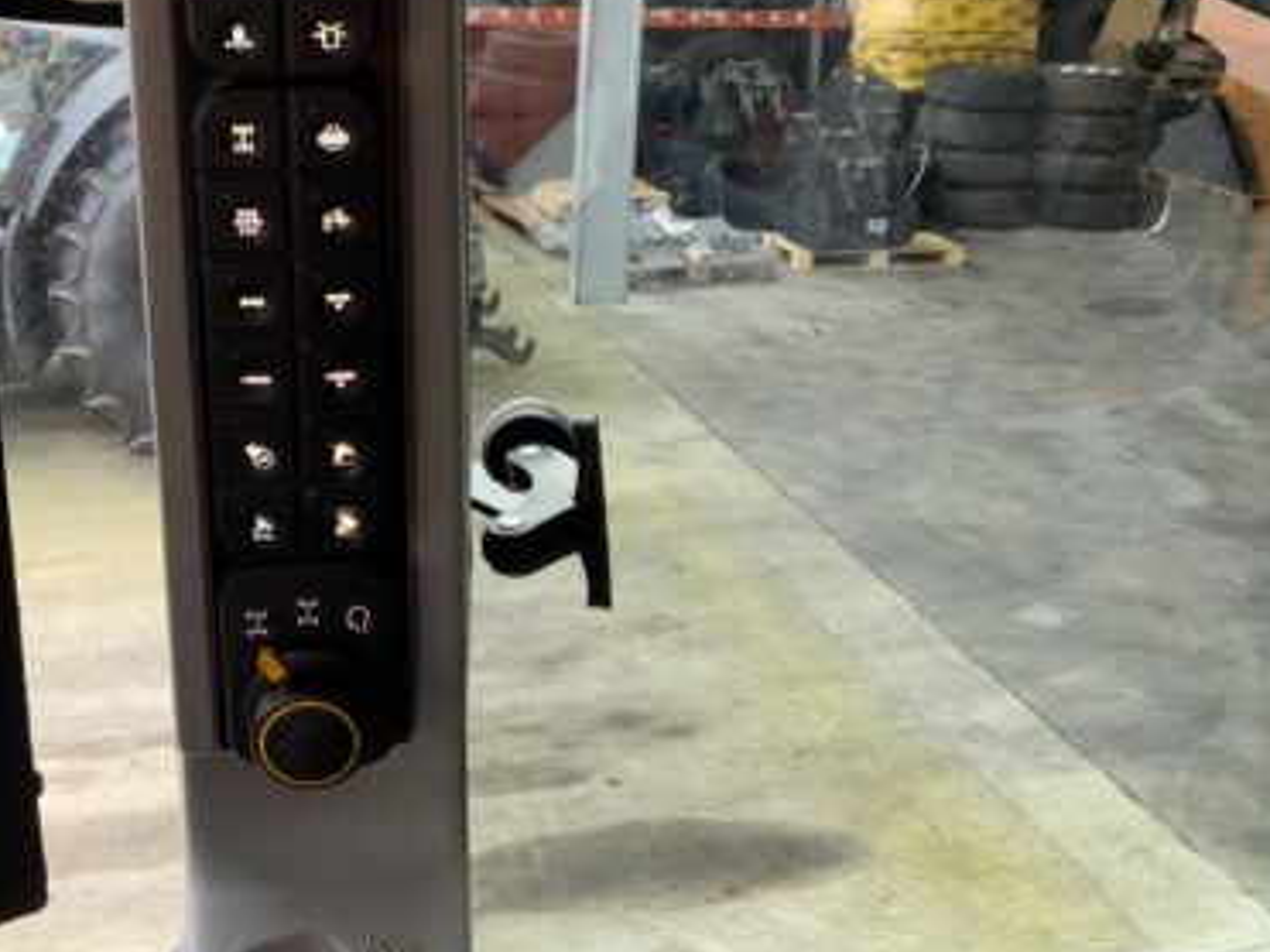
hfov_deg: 37.8
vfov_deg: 28.4
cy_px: 168
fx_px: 1834
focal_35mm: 50
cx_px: 431
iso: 64
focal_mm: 3
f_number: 1.8
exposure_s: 1/100
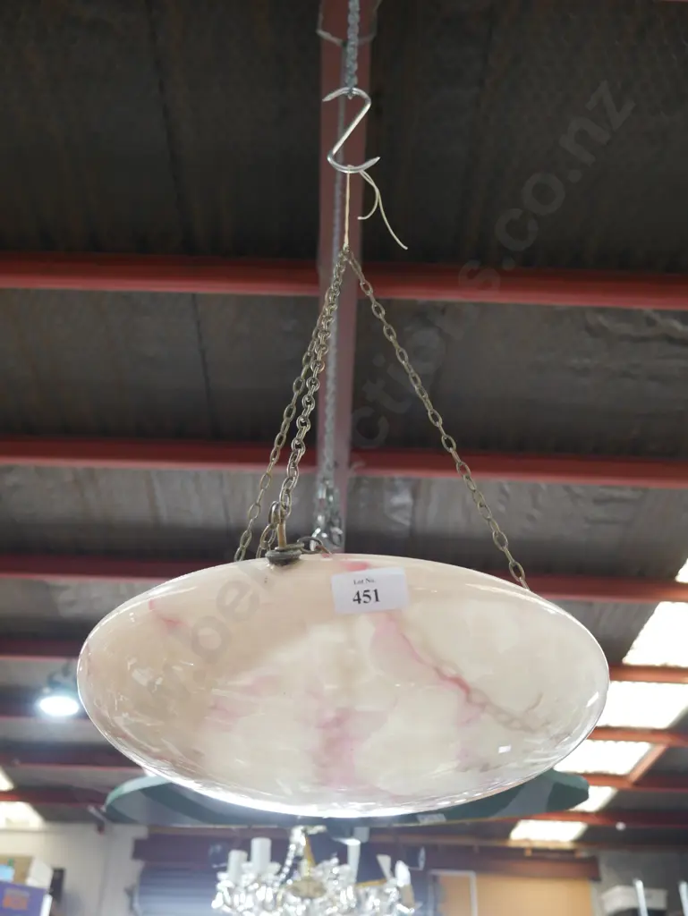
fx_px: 847
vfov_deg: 56.8
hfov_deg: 44.2
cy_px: 458
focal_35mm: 32
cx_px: 344
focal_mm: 16
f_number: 3.6
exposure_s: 1/60
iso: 640
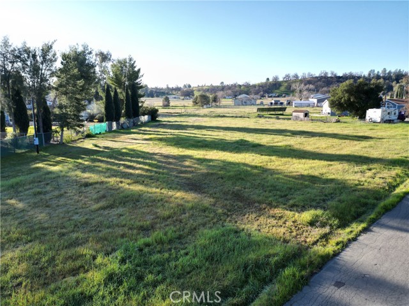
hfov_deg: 71.6
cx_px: 204
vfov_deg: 56.8
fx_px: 284
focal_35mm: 24
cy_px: 153
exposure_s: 1/800
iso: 100
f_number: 1.7
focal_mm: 6.72
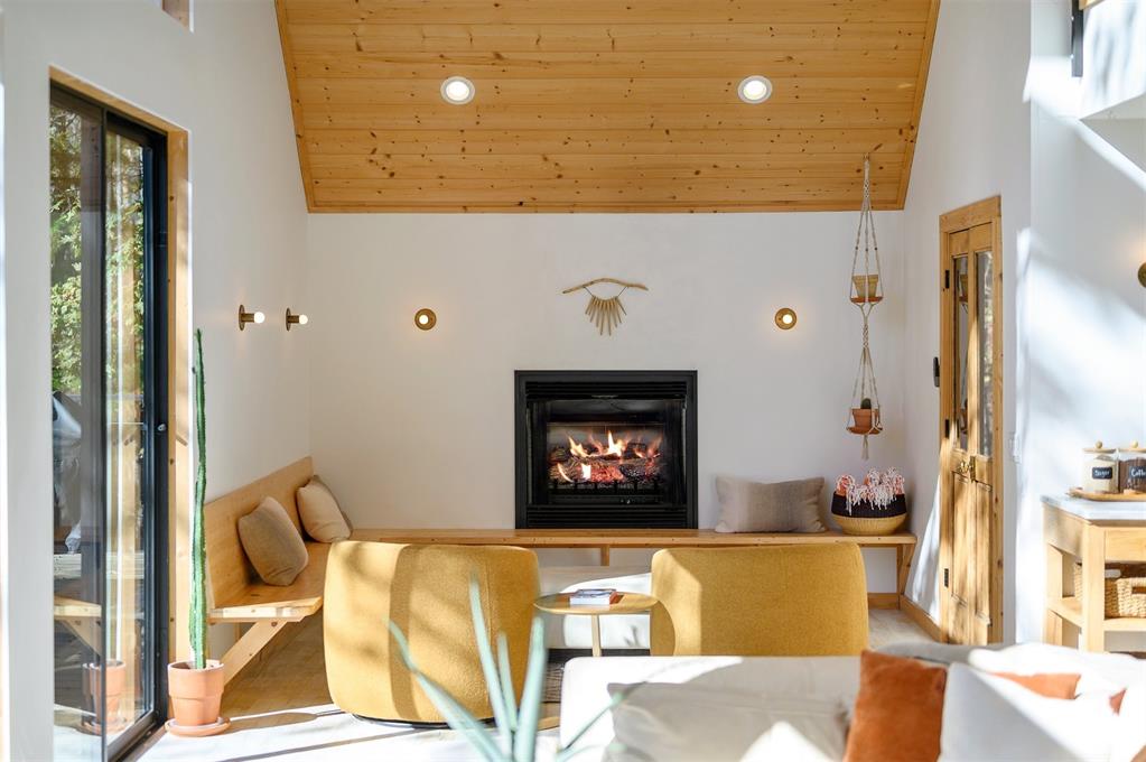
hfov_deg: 39.6
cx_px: 573
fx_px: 1590
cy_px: 381
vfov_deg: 26.9
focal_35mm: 50
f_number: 1.8
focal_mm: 50
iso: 200
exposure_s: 1/2500
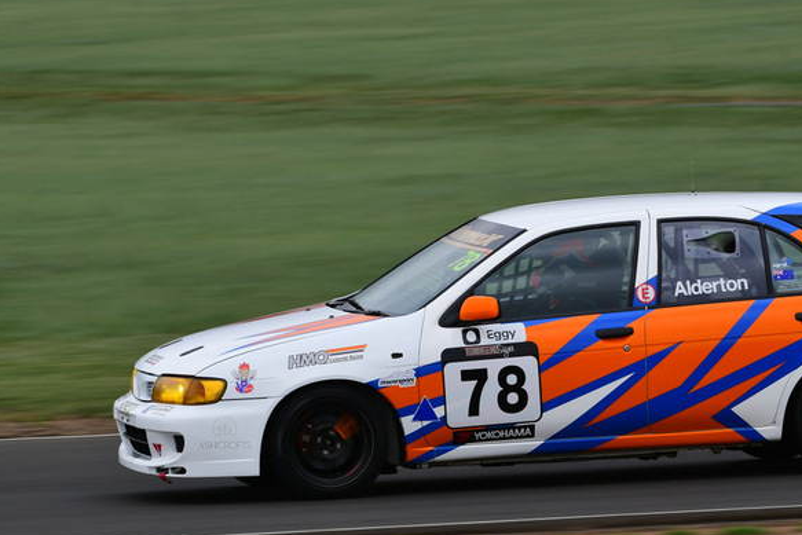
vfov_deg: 3.3
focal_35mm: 412
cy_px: 205
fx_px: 9180
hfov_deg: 5.0
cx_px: 479
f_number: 10
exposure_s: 1/250
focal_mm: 200
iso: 200
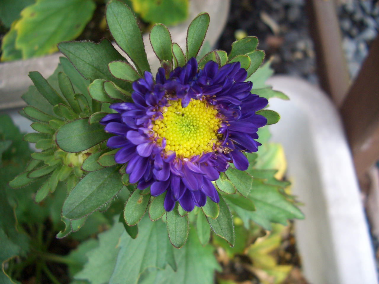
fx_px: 383
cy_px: 142
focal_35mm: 35
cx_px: 190
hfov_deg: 52.6
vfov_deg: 40.7
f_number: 2.6
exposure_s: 1/50
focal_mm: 5.8
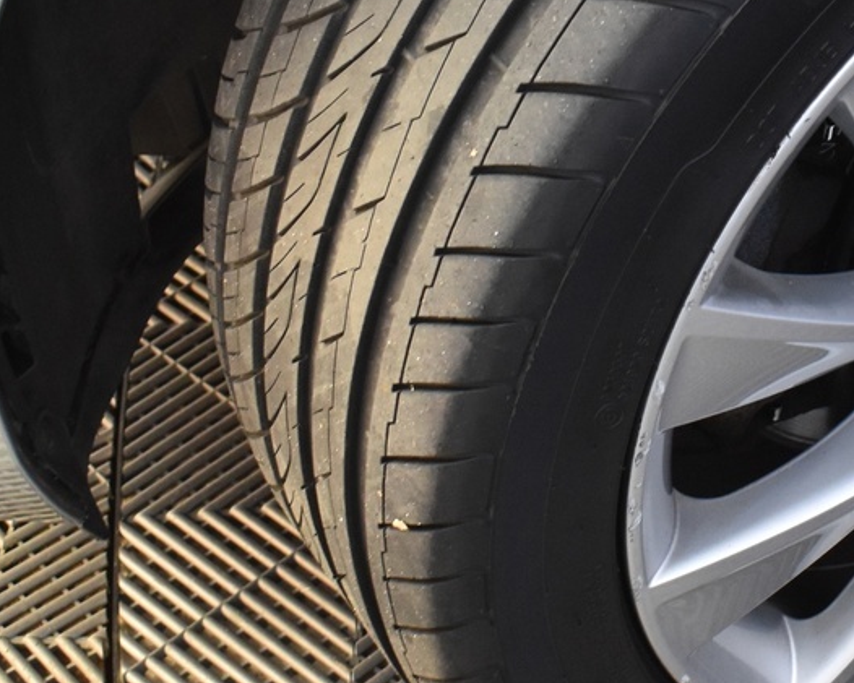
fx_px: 2629
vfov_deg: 14.8
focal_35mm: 104
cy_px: 222
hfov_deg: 18.1
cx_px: 818
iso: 1250
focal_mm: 24
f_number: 5.6
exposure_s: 1/20
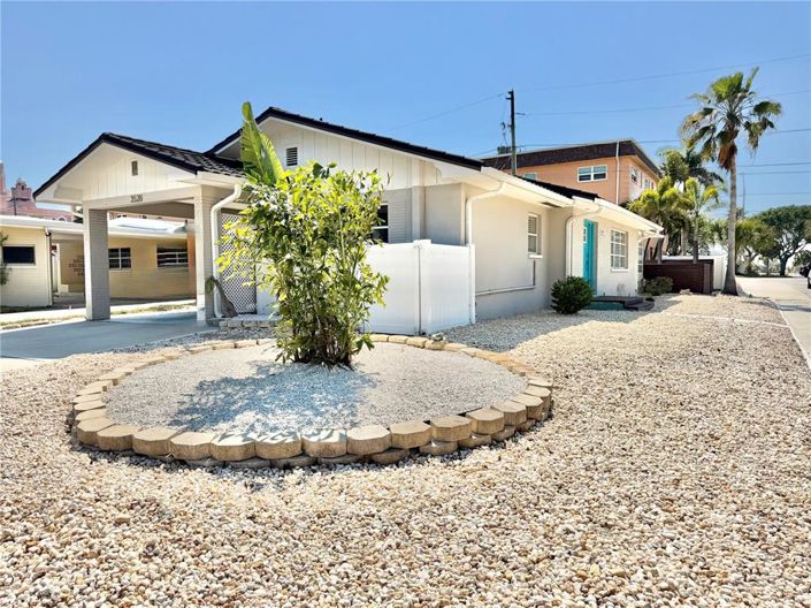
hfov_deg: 71.6
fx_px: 562
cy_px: 304
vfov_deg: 56.8
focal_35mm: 24
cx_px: 406
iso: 80
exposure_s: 1/10309
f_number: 1.78
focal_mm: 6.76
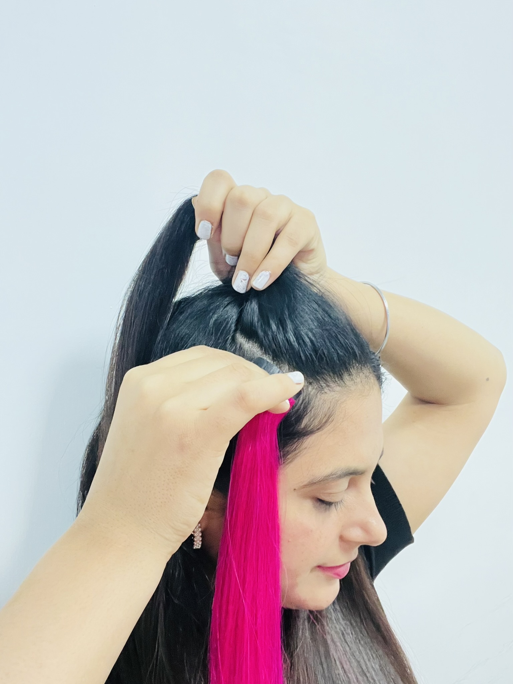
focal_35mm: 30
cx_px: 256
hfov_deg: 46.8
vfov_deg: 60.0
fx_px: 593
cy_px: 342
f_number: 2.2
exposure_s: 1/25
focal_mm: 2.71
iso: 500
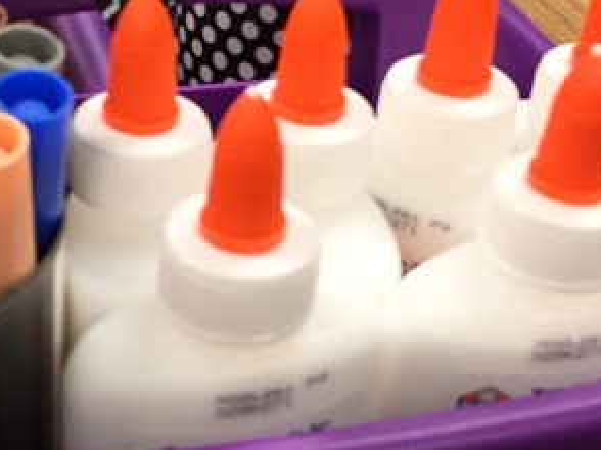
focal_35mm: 79
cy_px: 202
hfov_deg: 24.4
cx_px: 139
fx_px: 1370
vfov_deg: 18.6
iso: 50
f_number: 2.2
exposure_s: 1/30
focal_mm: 4.15
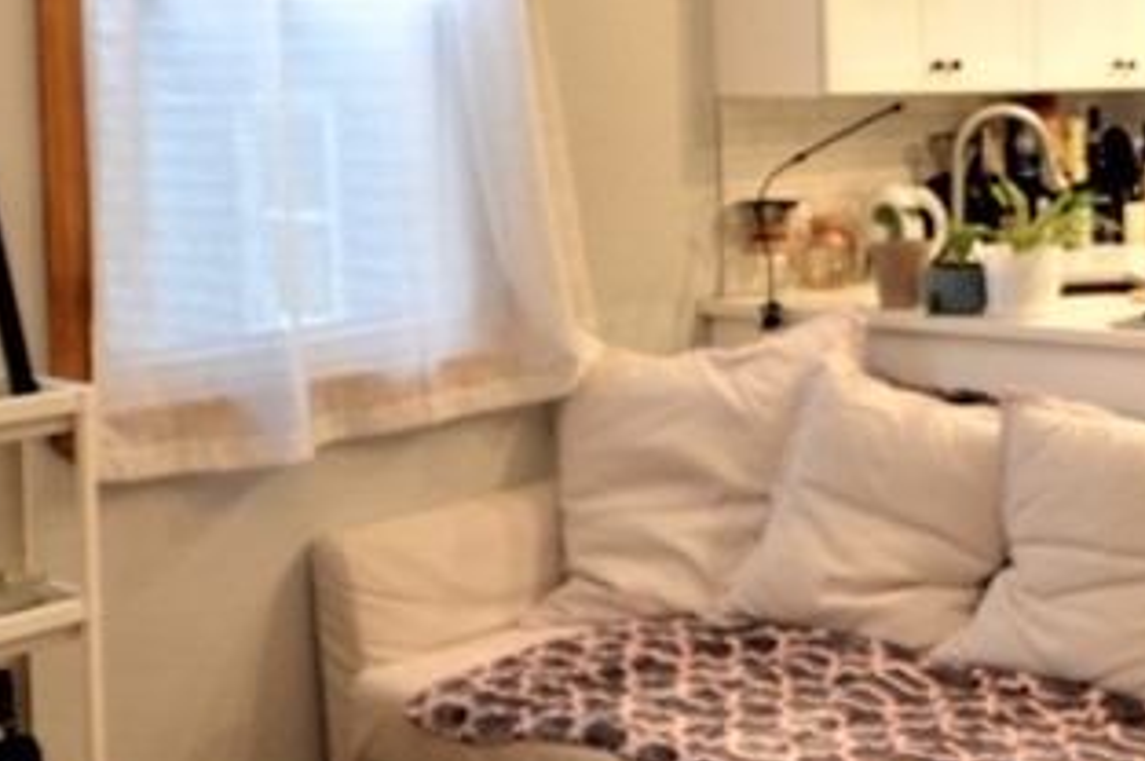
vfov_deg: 26.8
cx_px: 1251
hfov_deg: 34.9
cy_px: 130
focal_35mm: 49
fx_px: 1557
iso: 400
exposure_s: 1/20
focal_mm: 10
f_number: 3.5
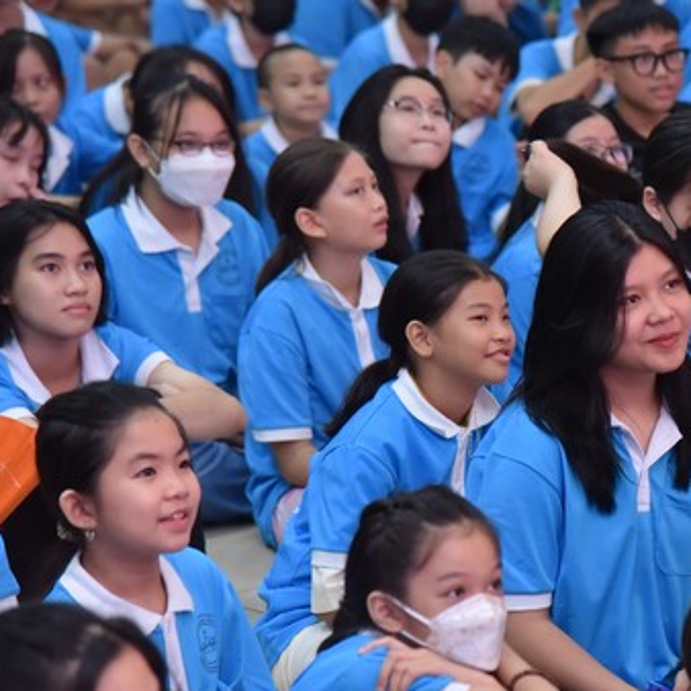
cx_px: 654
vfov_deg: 8.9
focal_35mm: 196
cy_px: 362
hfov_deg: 8.9
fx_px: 4427
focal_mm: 120
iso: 2000
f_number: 4.5
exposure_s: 1/125
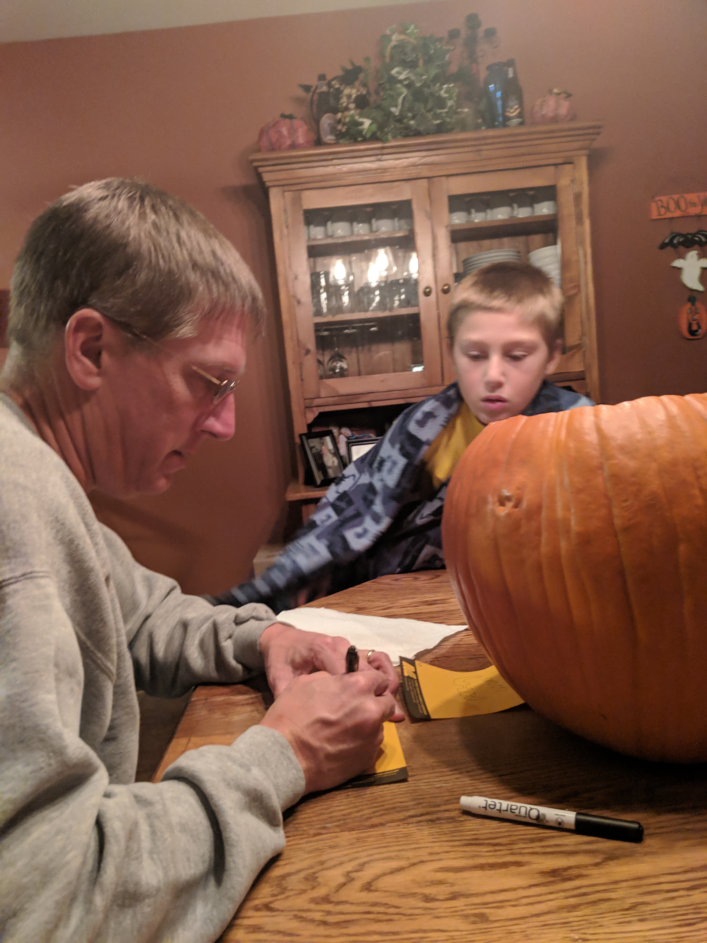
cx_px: 354
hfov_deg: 51.4
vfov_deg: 65.3
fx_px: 735
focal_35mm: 27
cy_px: 472
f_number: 1.8
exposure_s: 1/40.1
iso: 502
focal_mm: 4.44
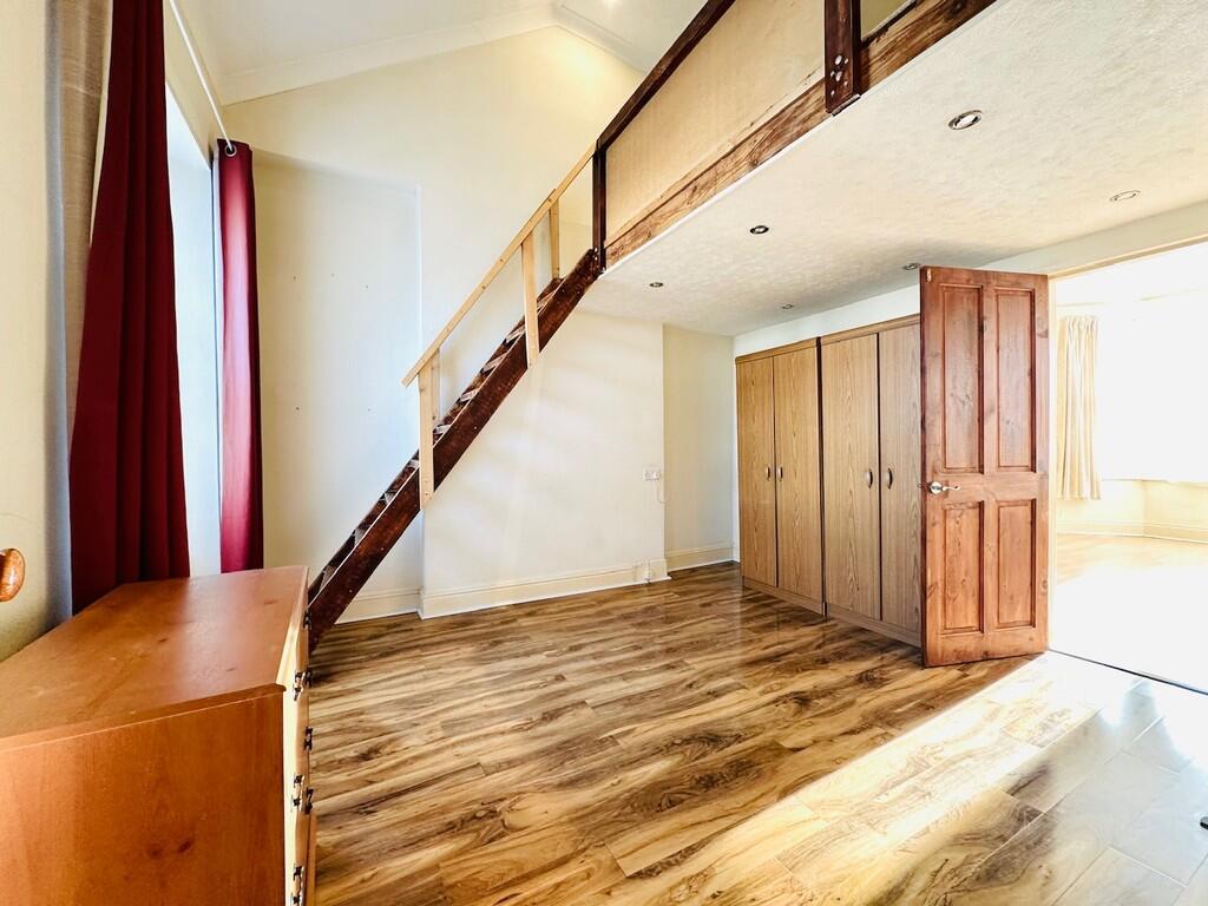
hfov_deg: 102.1
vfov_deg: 85.7
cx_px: 604
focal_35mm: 14
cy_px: 453
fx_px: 489
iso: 200
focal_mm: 2.22
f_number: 2.2
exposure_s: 1/50
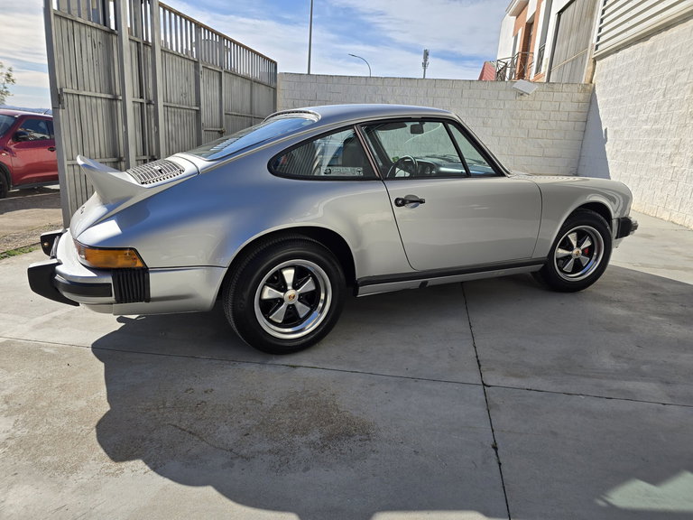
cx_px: 346
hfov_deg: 73.9
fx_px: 460
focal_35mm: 23
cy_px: 260
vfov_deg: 58.9
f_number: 1.7
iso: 12
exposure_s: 1/887
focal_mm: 6.3
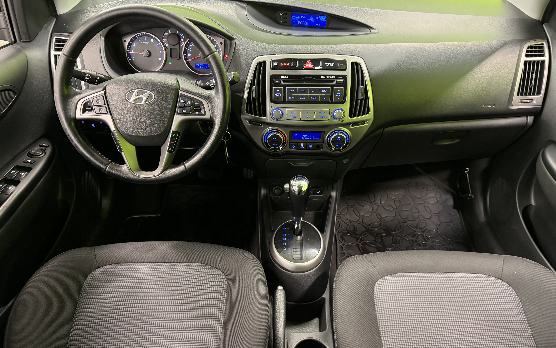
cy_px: 186
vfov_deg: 47.6
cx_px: 280
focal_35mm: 26
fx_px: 394
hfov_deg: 70.4
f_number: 1.78
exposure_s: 1/33
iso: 800
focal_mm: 6.76
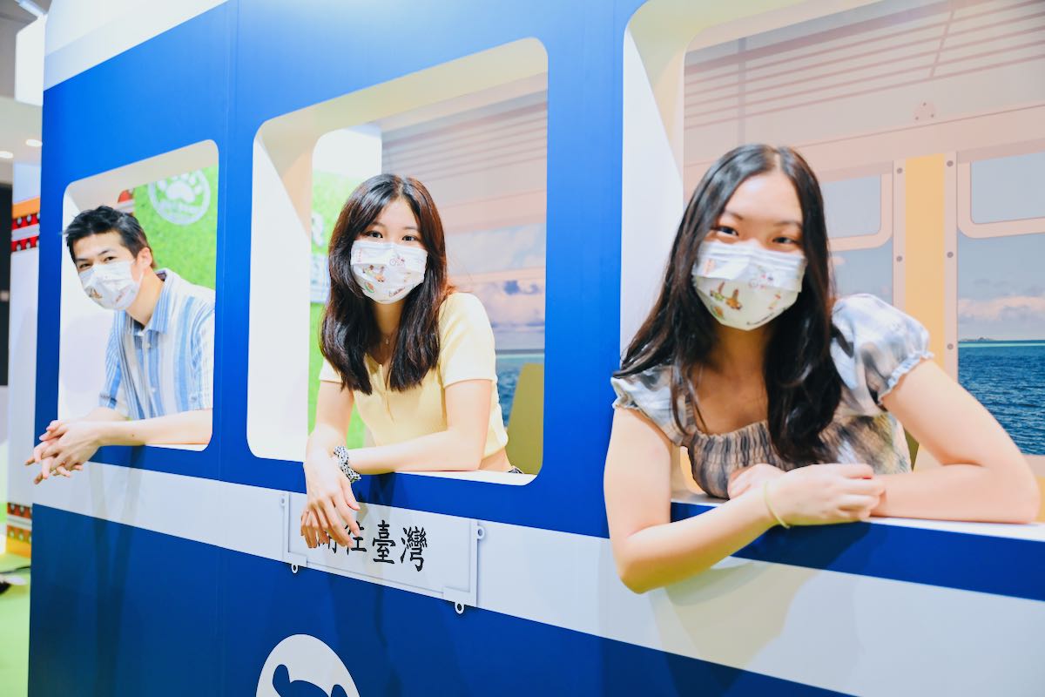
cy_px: 348
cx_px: 522
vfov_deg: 38.4
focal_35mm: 34
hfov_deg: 55.1
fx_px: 1001
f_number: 2.8
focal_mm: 34.5
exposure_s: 1/400
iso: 1600
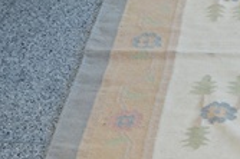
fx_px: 646
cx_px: 377
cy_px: 254
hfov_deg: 18.3
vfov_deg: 13.1
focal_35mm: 97
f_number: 5.6
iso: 280
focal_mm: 18
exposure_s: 1/125
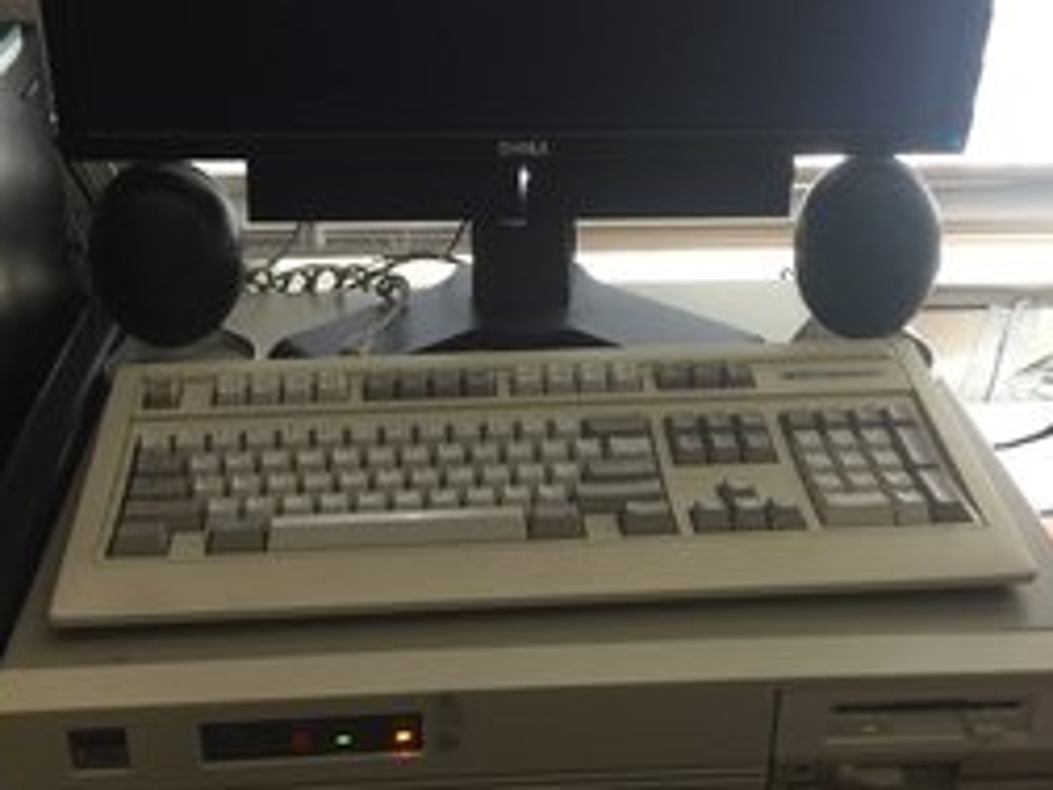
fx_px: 1399
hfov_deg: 41.2
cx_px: 526
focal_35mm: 46
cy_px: 255
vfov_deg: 31.2
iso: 64
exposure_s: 1/15
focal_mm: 4.15
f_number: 2.2
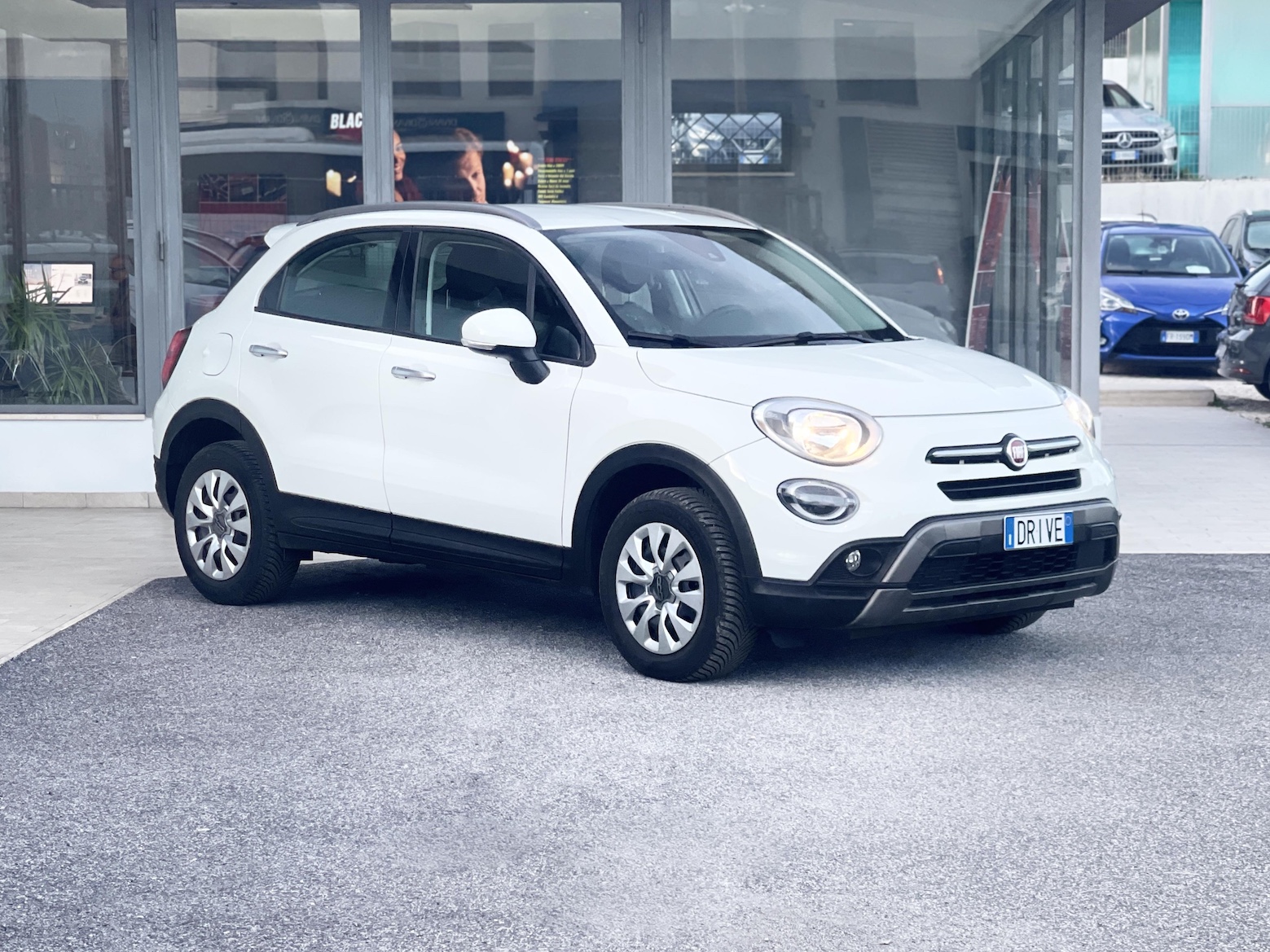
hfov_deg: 30.3
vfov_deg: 22.9
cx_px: 635
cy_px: 476
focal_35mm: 64
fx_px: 2348
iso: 64
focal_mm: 7.5
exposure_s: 1/121
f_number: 2.2
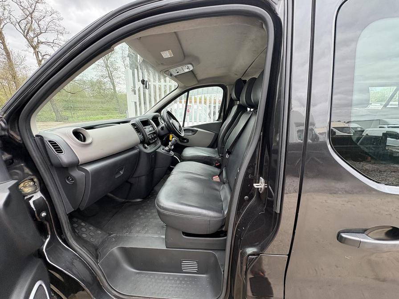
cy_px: 150
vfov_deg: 85.7
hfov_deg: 102.1
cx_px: 200
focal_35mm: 14
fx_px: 161
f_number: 2.2
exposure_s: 1/136
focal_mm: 2.22
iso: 80
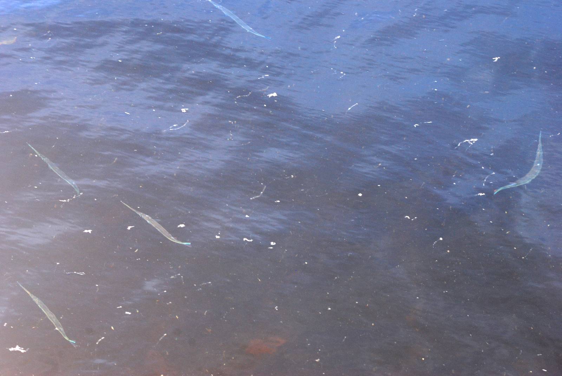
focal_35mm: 117
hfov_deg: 17.5
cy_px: 188
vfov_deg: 11.7
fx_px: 1829
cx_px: 281
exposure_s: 1/125
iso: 400
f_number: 9
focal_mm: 78
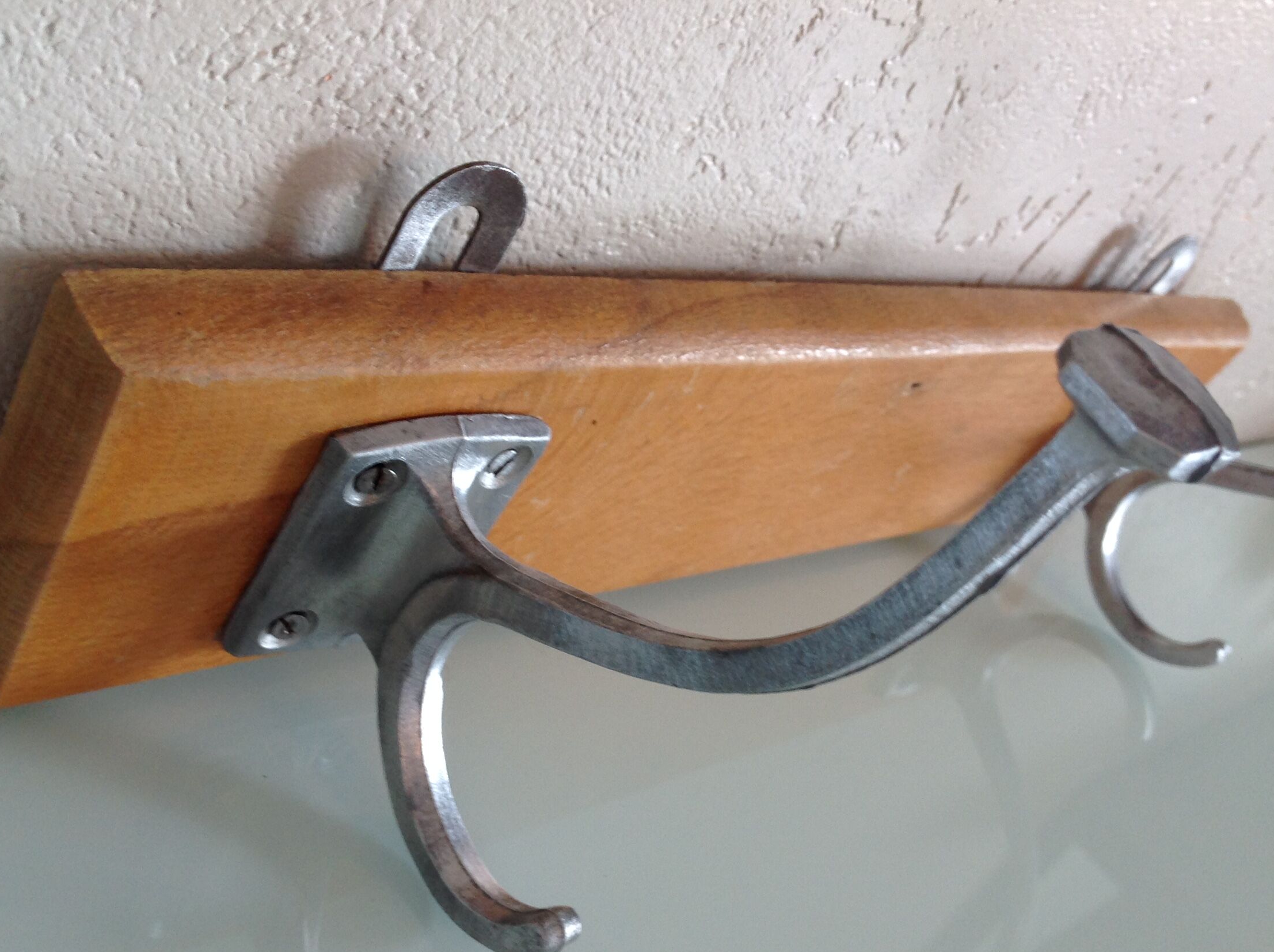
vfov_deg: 35.0
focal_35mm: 41
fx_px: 1507
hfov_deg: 45.8
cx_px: 641
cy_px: 548
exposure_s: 1/15
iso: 64
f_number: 2.4
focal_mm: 4.28
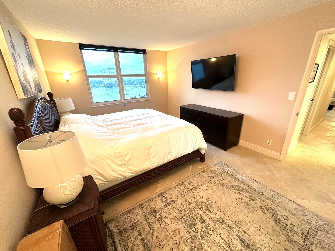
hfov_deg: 102.1
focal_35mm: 14
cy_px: 126
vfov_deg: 85.7
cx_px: 168
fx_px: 135
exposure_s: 1/60
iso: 250
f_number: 2.2
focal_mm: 2.22
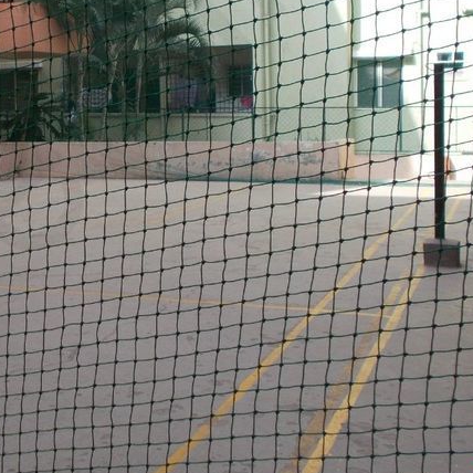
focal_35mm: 58
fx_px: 897
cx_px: 91
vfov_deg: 29.1
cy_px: 124
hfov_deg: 28.9
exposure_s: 1/250
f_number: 3.2
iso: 80
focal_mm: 4.6
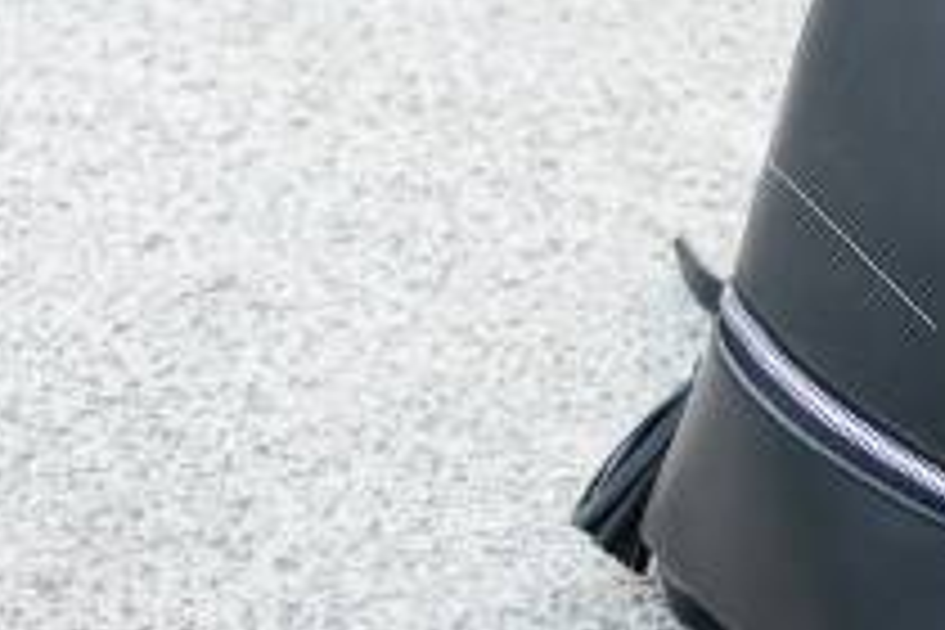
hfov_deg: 9.7
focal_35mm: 192
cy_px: -1123
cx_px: 2133
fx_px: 5040
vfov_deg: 6.6
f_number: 3.2
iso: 200
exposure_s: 1/400
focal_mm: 31
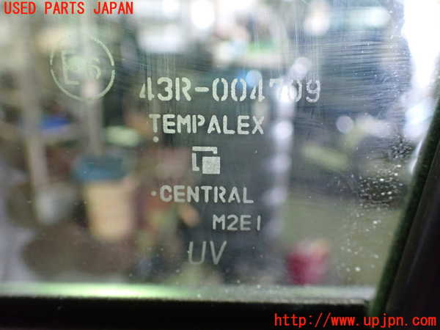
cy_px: 165
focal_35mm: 30
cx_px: 220
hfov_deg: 60.0
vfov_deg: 46.8
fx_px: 381
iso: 800
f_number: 2.3
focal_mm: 5.4
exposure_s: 1/40
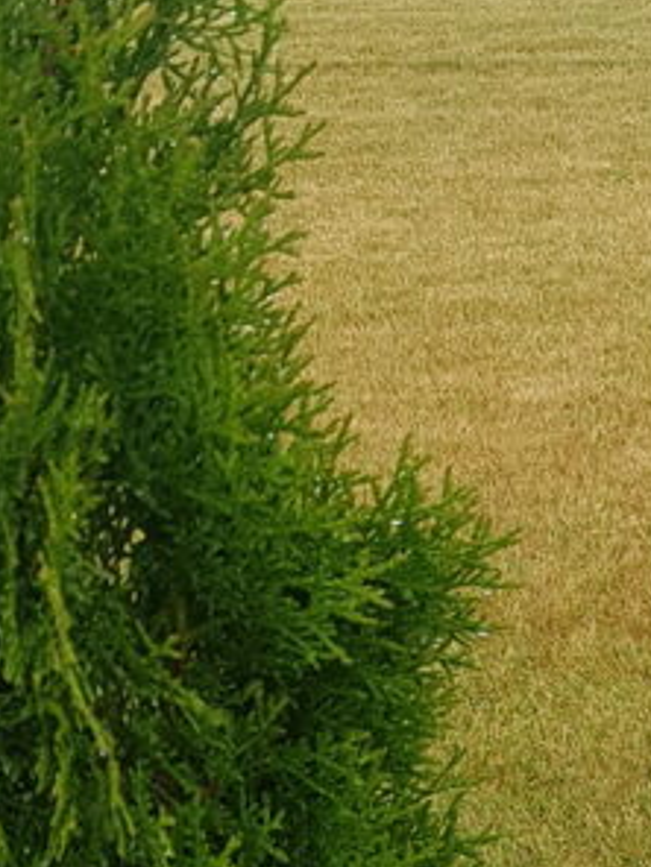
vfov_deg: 21.6
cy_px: 662
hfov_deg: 15.0
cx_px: 1018
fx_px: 2257
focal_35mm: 90
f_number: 1.7
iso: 50
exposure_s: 1/1188
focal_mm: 4.2
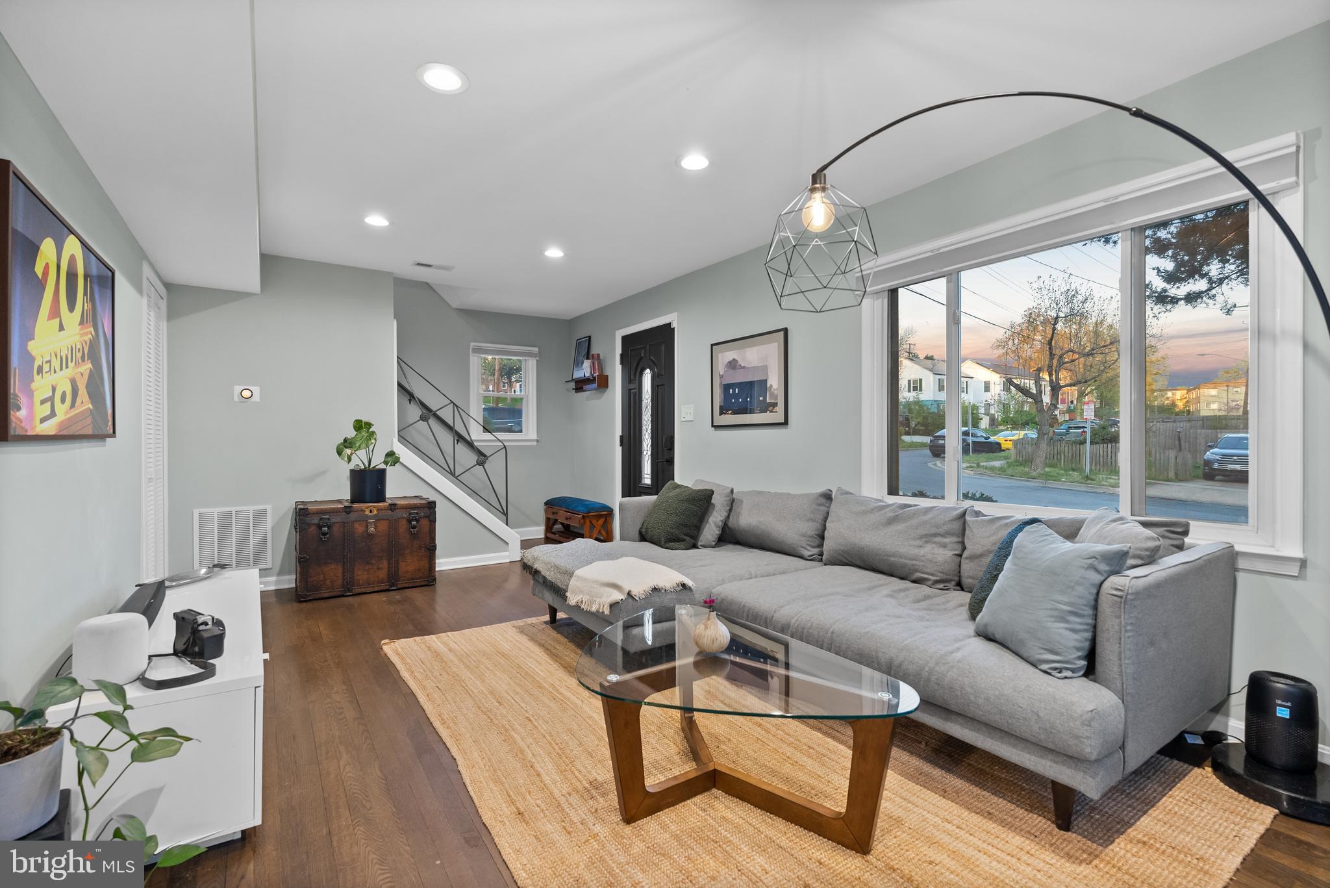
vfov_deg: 73.8
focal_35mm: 16
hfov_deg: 96.7
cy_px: 444
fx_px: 591
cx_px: 665
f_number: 4
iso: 1600
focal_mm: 16
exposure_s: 1/25
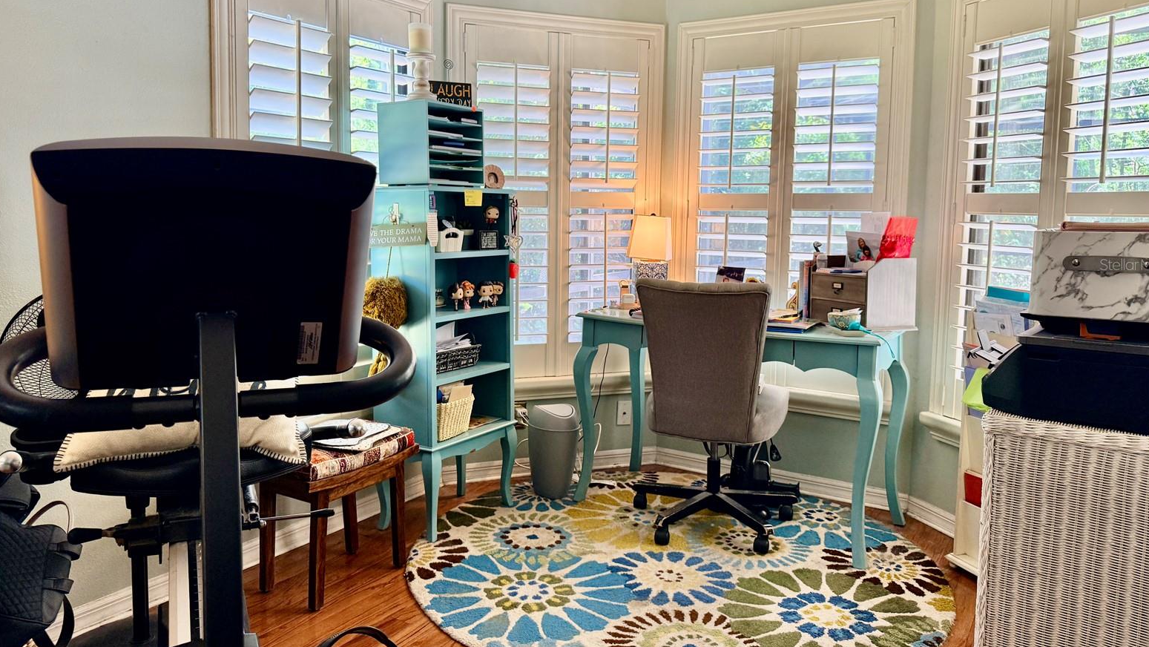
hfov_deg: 69.8
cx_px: 576
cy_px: 264
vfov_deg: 42.7
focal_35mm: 27
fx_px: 823
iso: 125
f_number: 1.78
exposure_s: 1/60
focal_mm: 6.76
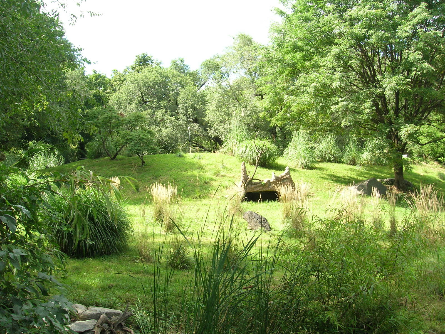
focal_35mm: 34
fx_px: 437
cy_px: 167
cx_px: 222
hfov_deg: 54.0
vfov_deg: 41.8
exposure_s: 1/61.8
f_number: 4.9
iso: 50
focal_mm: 5.7
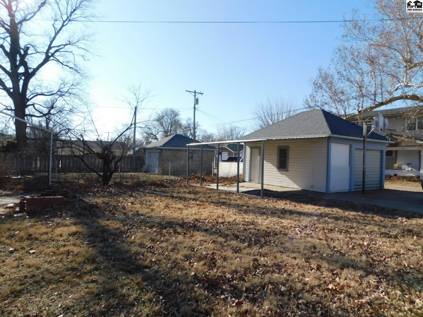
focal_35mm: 23
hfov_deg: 73.9
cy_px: 158
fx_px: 281
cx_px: 212
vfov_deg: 58.9
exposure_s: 1/1250
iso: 125
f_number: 3
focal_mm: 4
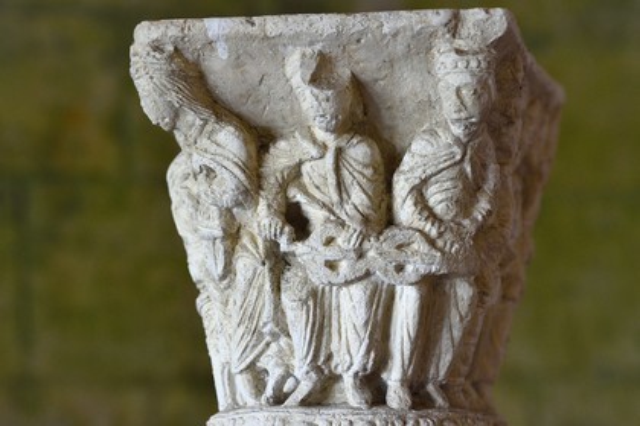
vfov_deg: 7.4
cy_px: 213
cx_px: 320
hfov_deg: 11.1
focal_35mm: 185
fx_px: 3289
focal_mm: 185
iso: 1600
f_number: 5.6
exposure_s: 1/60
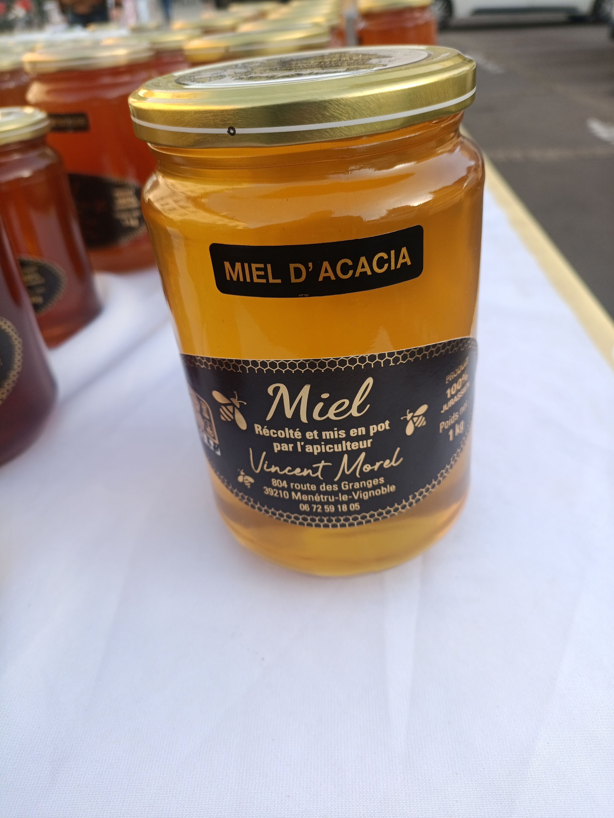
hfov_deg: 54.9
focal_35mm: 25
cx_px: 307
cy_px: 409
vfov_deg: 69.4
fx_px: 591
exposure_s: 1/117
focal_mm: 4.71
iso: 50
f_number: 1.7
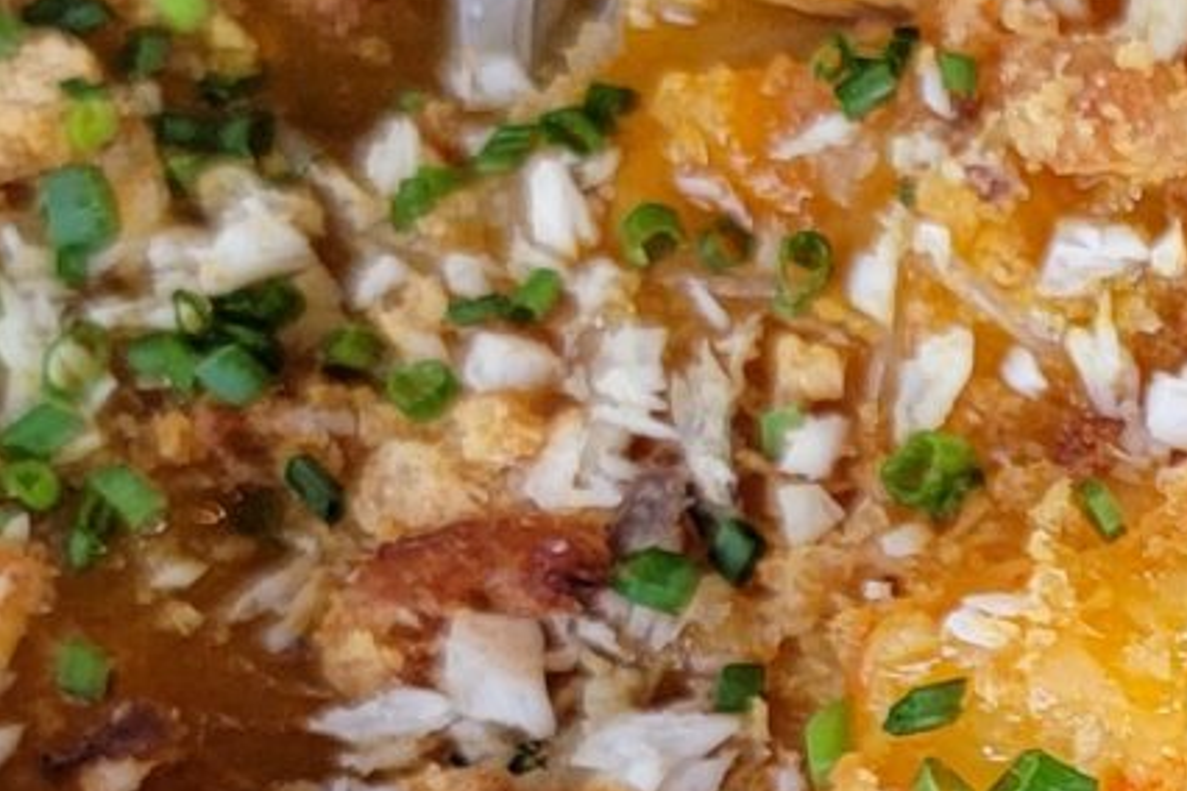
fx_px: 4945
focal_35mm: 150
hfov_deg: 13.0
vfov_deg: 9.1
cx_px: 1733
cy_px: 802
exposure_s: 1/120
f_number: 1.8
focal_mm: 6.7
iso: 250
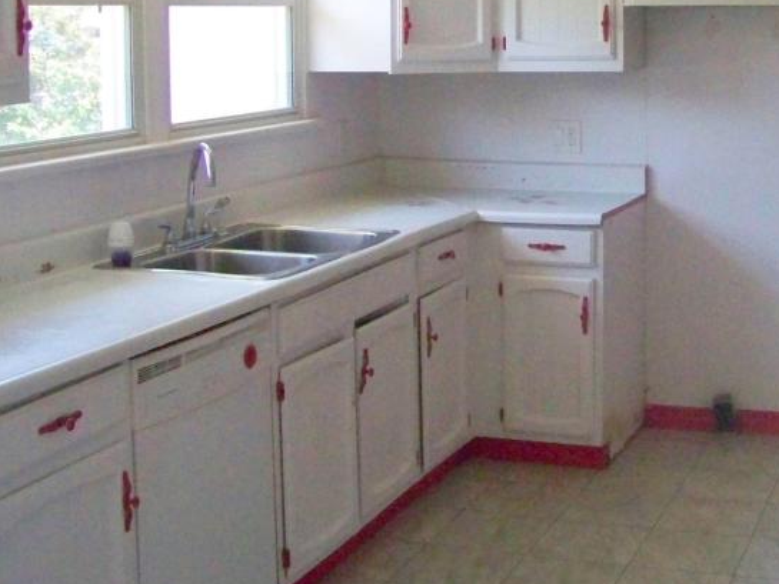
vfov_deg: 23.1
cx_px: 569
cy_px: 76
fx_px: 1396
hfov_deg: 30.7
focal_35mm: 62
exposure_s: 1/500
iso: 1000
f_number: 2.8
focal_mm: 5.85
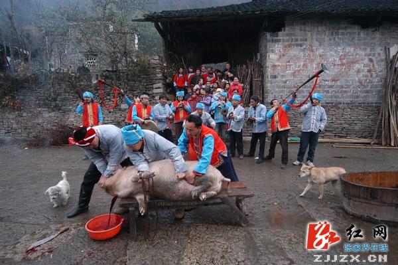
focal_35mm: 18
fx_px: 199
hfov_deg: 90.0
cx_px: 199
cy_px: 132
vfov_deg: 67.3
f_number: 5
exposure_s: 1/60
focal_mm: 12
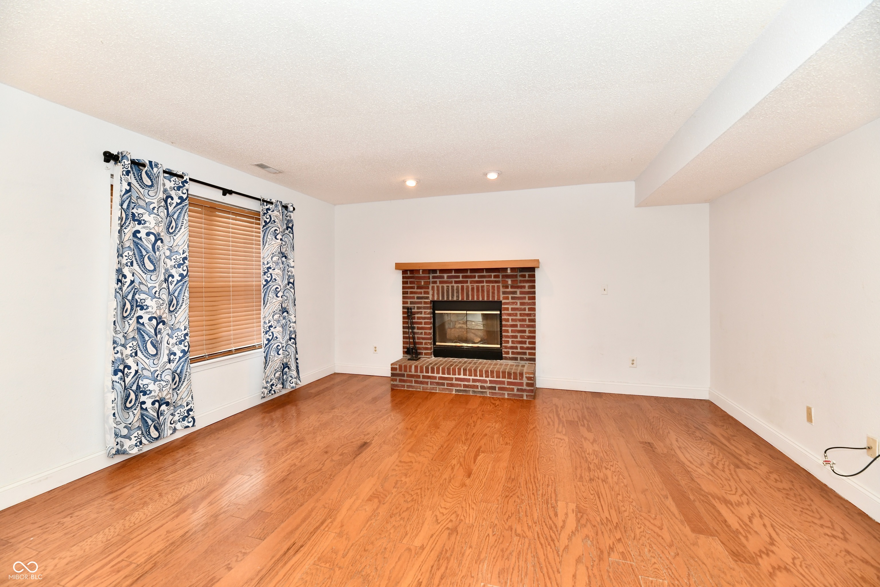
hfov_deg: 104.3
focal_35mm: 14
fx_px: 342
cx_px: 440
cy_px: 294
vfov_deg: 81.2
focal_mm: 14
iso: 640
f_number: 6.3
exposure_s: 1/60
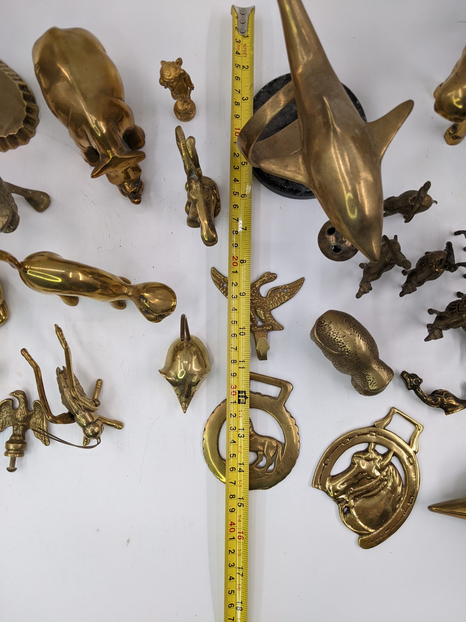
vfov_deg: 65.3
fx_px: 485
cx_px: 233
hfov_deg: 51.4
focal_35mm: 27
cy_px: 311
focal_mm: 4.44
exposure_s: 1/489
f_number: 1.8
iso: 91
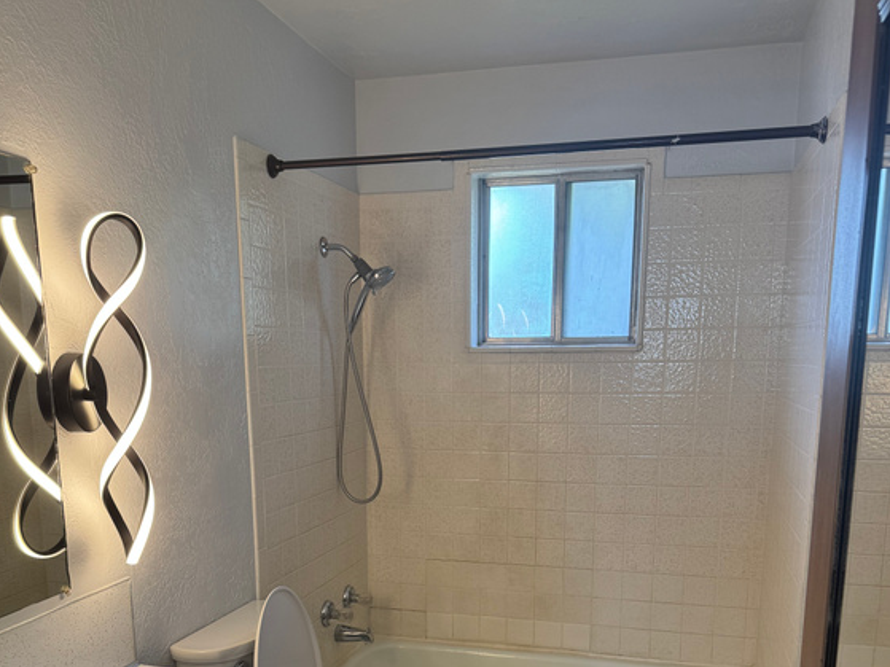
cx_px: 451
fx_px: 848
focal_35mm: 33
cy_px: 532
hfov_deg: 55.4
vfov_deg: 41.1
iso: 100
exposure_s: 1/120
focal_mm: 6.76
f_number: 1.78
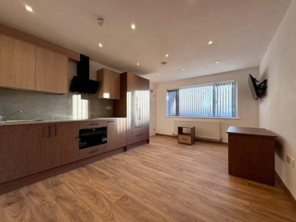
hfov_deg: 102.1
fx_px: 120
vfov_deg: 85.7
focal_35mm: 14
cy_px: 111
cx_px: 148
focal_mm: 2.22
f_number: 2.2
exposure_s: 1/137
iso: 64
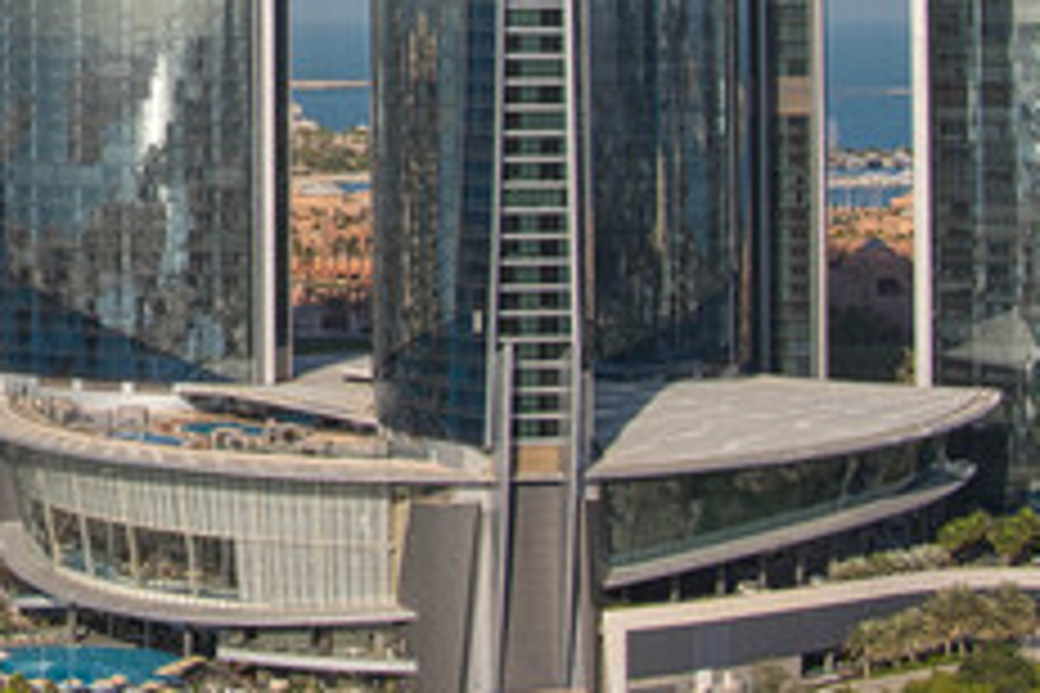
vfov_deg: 12.7
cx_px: -180
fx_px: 3004
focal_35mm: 104
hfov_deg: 18.7
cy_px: -209
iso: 200
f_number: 10
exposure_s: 1/500
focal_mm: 24
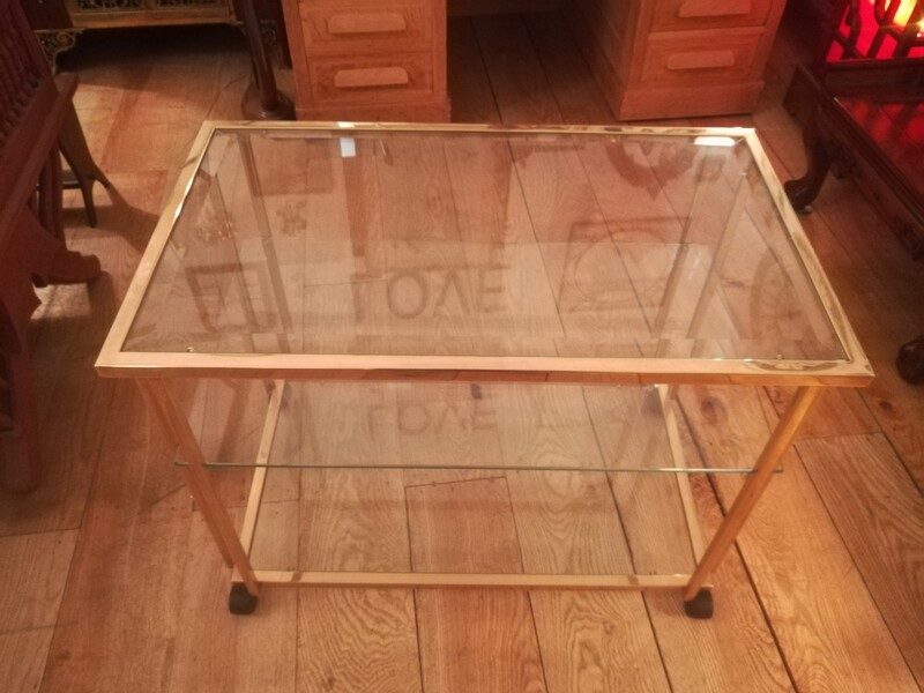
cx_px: 462
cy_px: 346
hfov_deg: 67.3
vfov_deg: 53.1
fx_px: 694
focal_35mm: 26
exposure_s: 1/14.3
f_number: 2.2
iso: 1250
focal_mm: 3.83
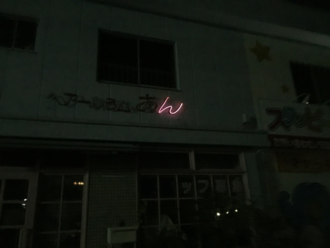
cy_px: 124
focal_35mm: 29
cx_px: 165
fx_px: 276
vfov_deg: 48.2
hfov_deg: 61.7
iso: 500
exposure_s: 1/4
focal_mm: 4.15
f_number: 2.2
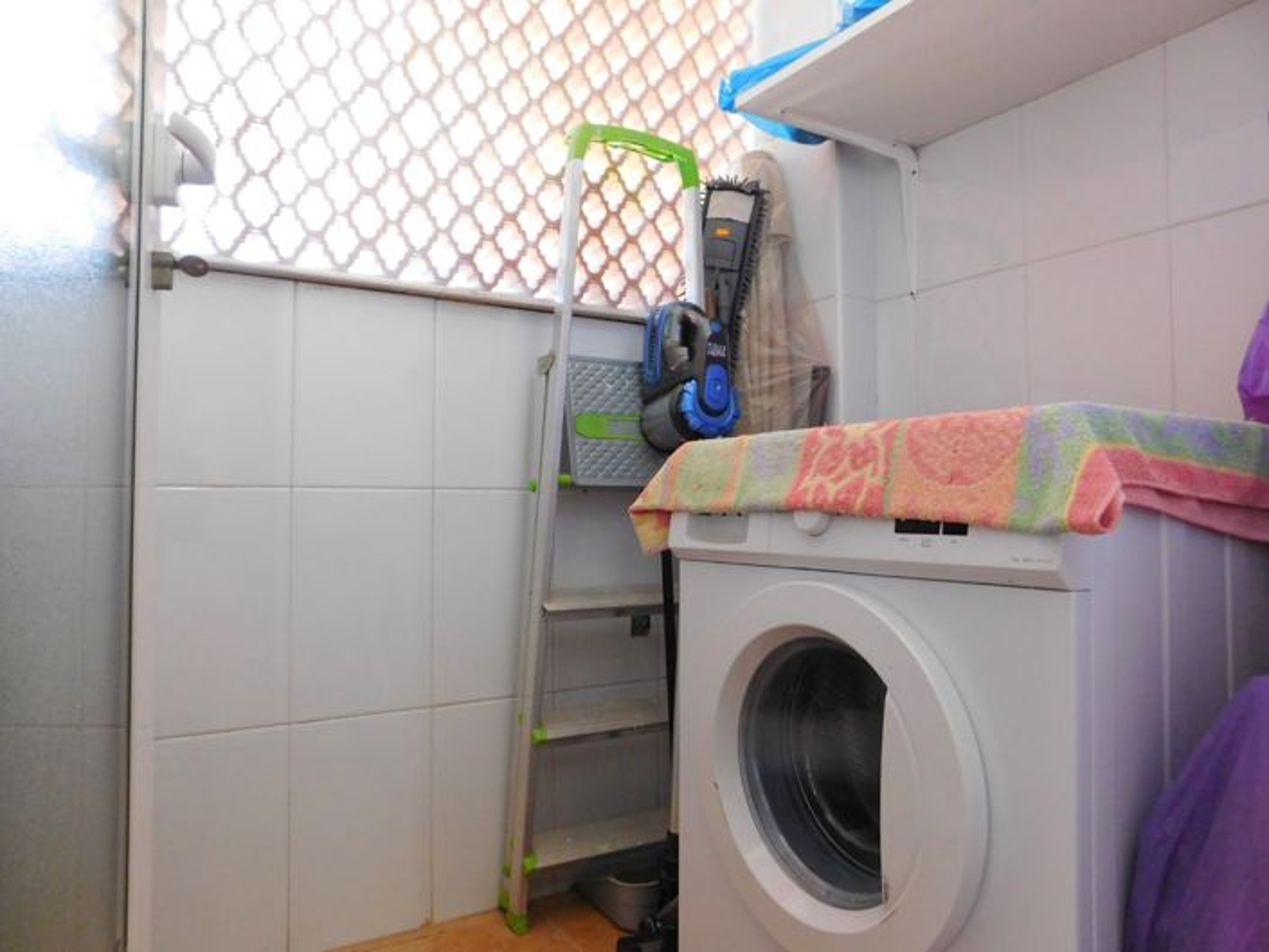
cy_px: 476
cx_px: 634
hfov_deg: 73.9
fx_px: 843
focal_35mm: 23
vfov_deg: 58.9
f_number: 3
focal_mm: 4
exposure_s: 1/30
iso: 360
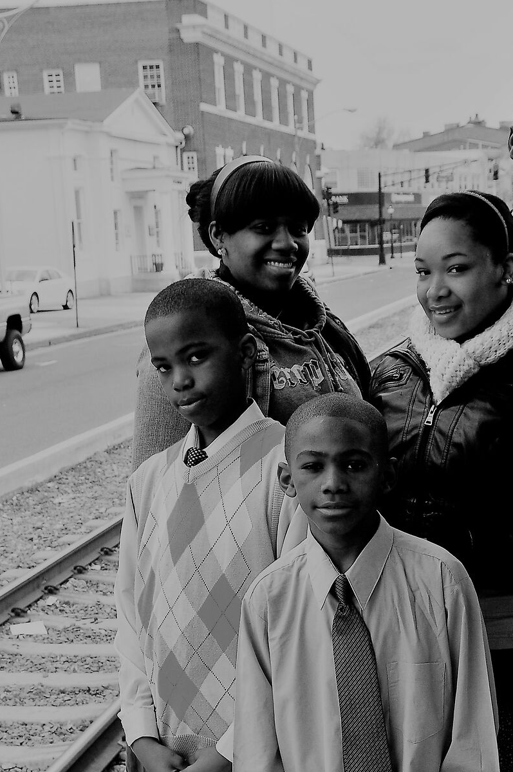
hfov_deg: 18.7
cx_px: 396
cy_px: 578
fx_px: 1543
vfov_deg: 27.7
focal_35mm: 72
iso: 400
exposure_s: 1/250
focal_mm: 24
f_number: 8
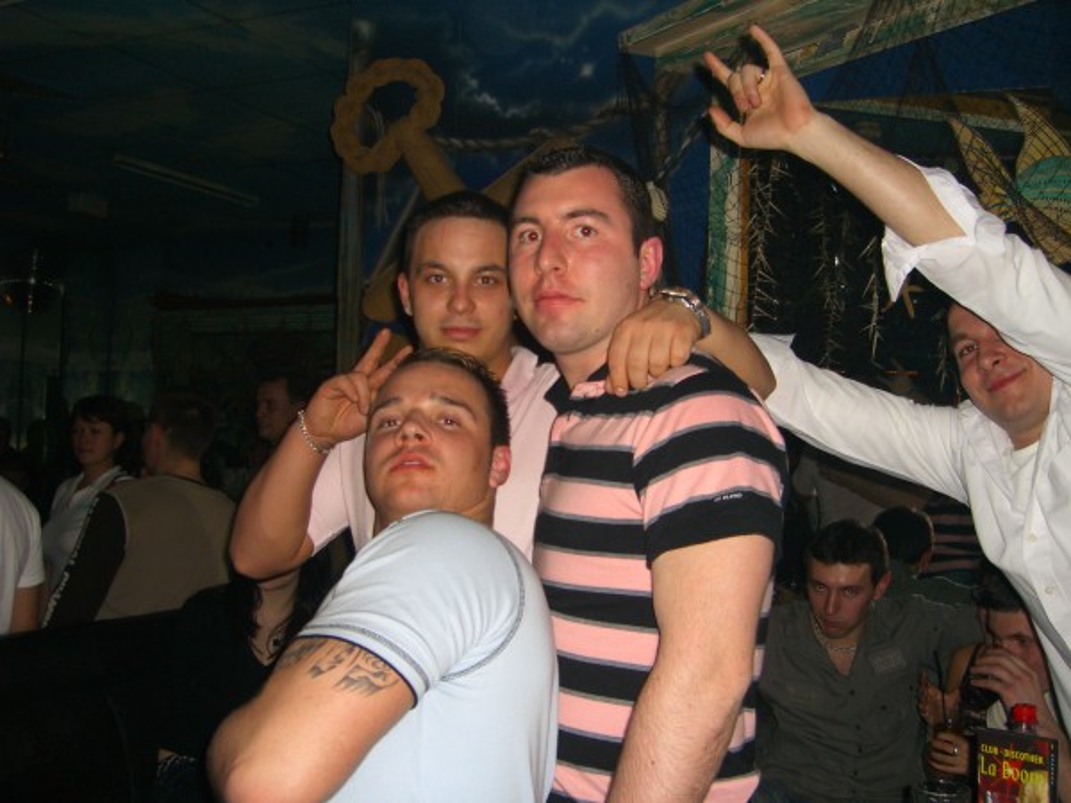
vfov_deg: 37.7
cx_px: 536
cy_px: 402
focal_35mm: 38
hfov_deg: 49.0
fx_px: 1176
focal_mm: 7.9
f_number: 2.8
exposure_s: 1/60
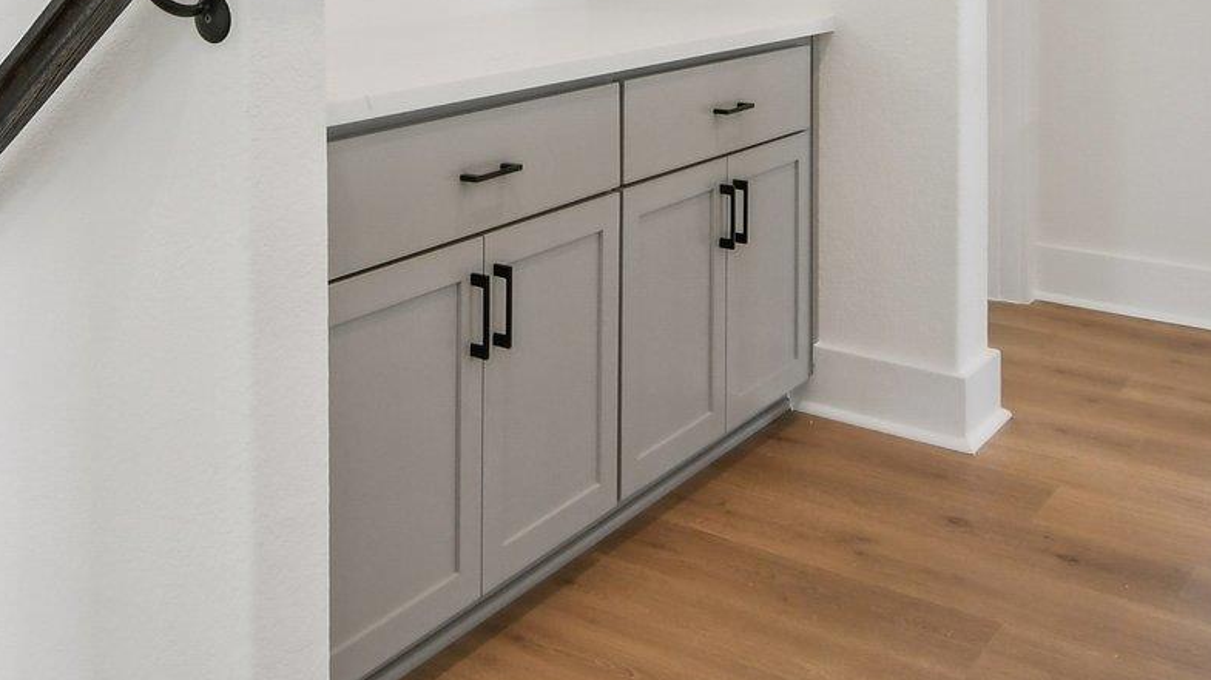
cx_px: 387
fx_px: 1316
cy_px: -130
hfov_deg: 48.4
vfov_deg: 26.0
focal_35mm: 41
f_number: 8
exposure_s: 1/100
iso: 400
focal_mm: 10
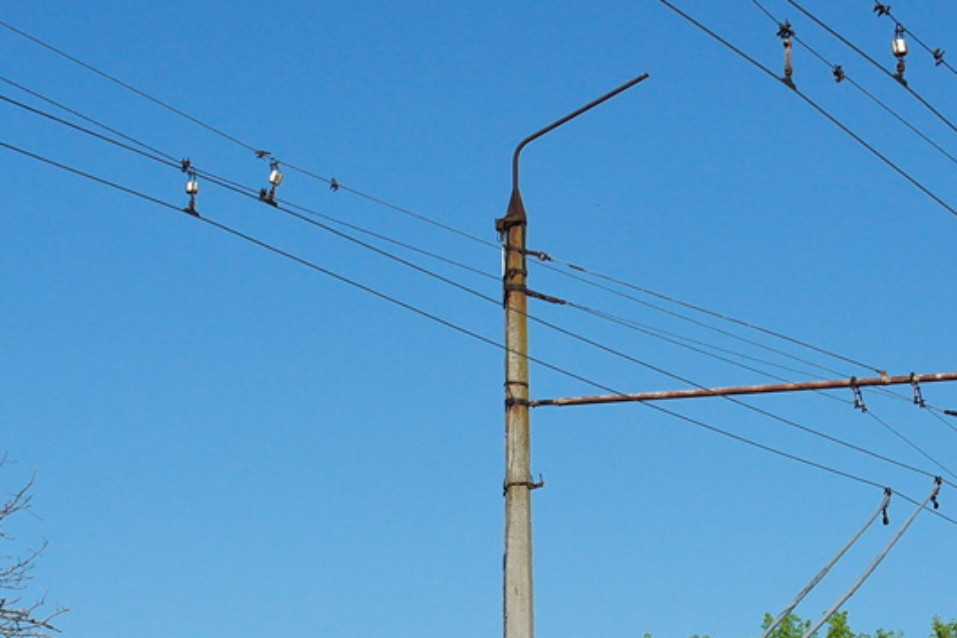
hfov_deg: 17.2
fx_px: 3163
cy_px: 625
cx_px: 565
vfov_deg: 11.4
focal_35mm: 119
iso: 250
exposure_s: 1/1250
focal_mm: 35
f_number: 8
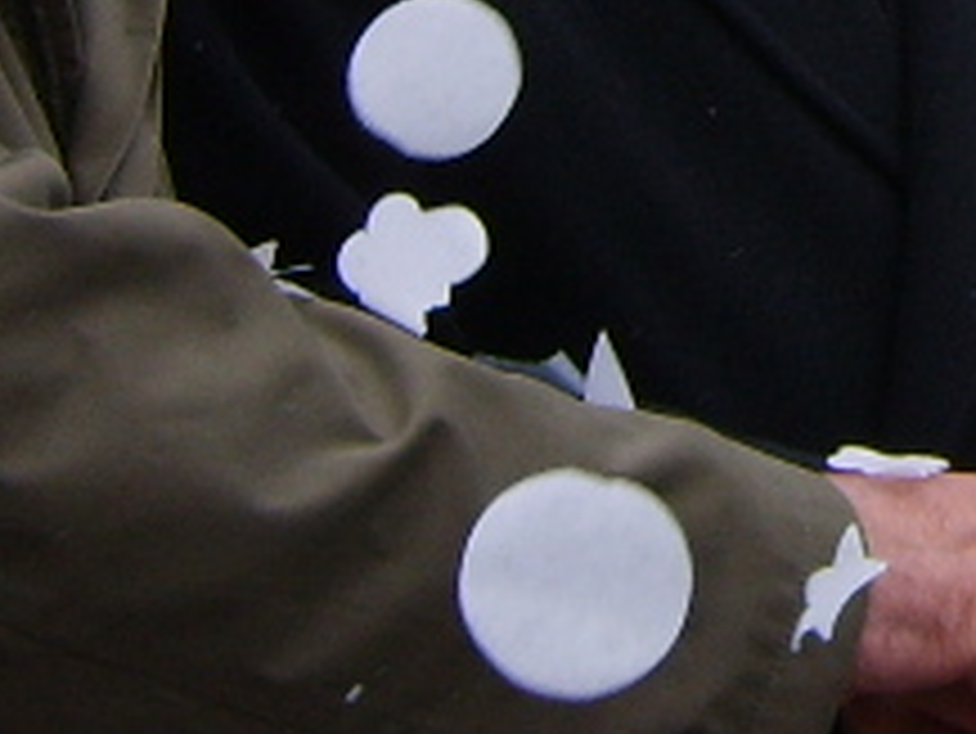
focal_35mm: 165
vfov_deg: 8.6
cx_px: 1295
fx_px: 4655
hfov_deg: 11.6
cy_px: -585
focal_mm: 5.8
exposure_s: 1/250
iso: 50
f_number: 2.8
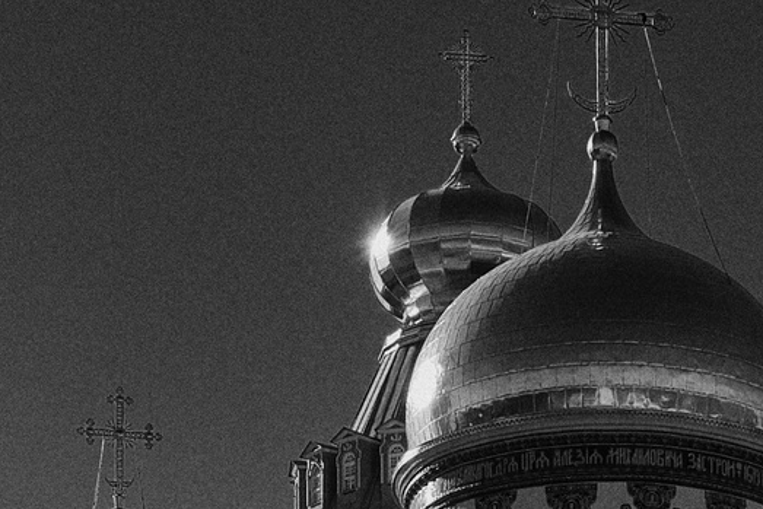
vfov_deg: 9.8
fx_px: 2904
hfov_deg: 14.9
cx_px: 581
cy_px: 705
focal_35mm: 137
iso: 200
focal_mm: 18.7
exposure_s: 1/640
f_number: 7.1
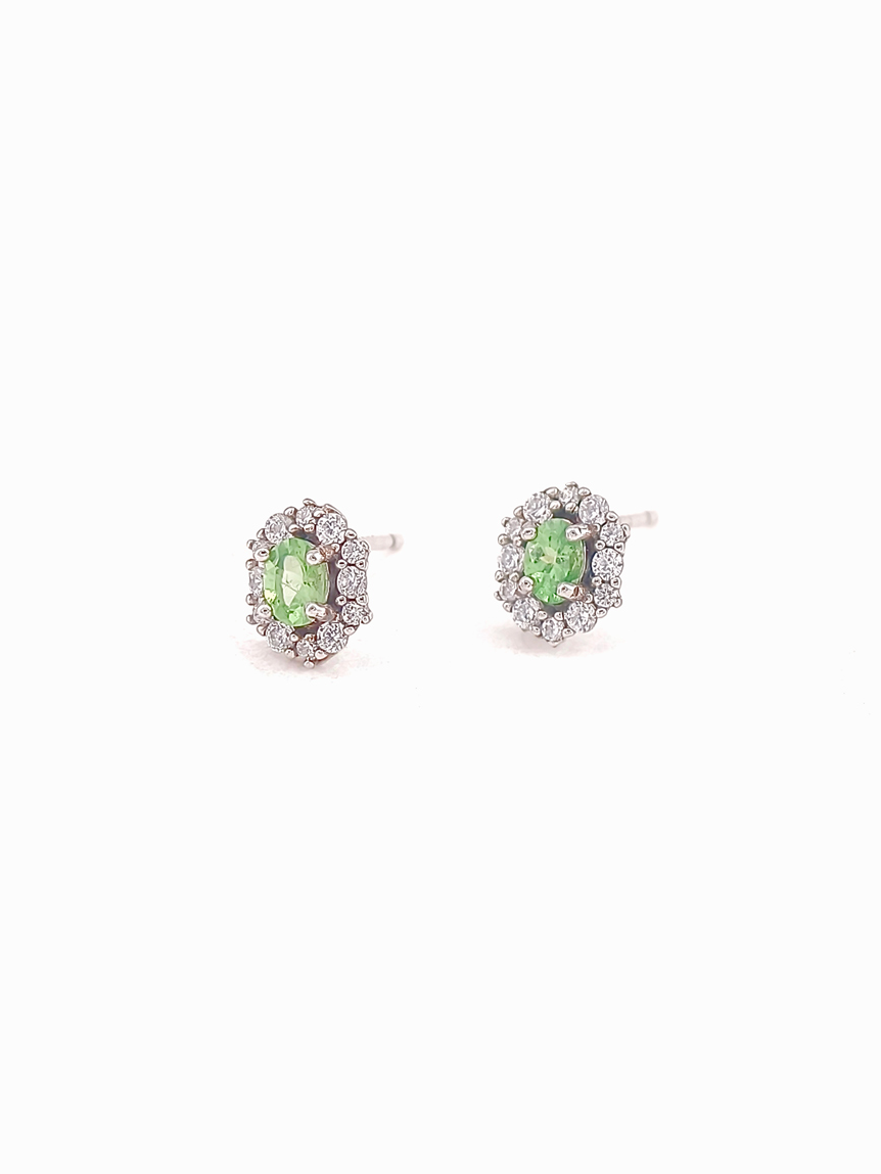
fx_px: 6684
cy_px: 588
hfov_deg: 7.5
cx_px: 442
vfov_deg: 10.0
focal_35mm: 197
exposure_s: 1/161
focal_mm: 22.48
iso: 125
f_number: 2.67
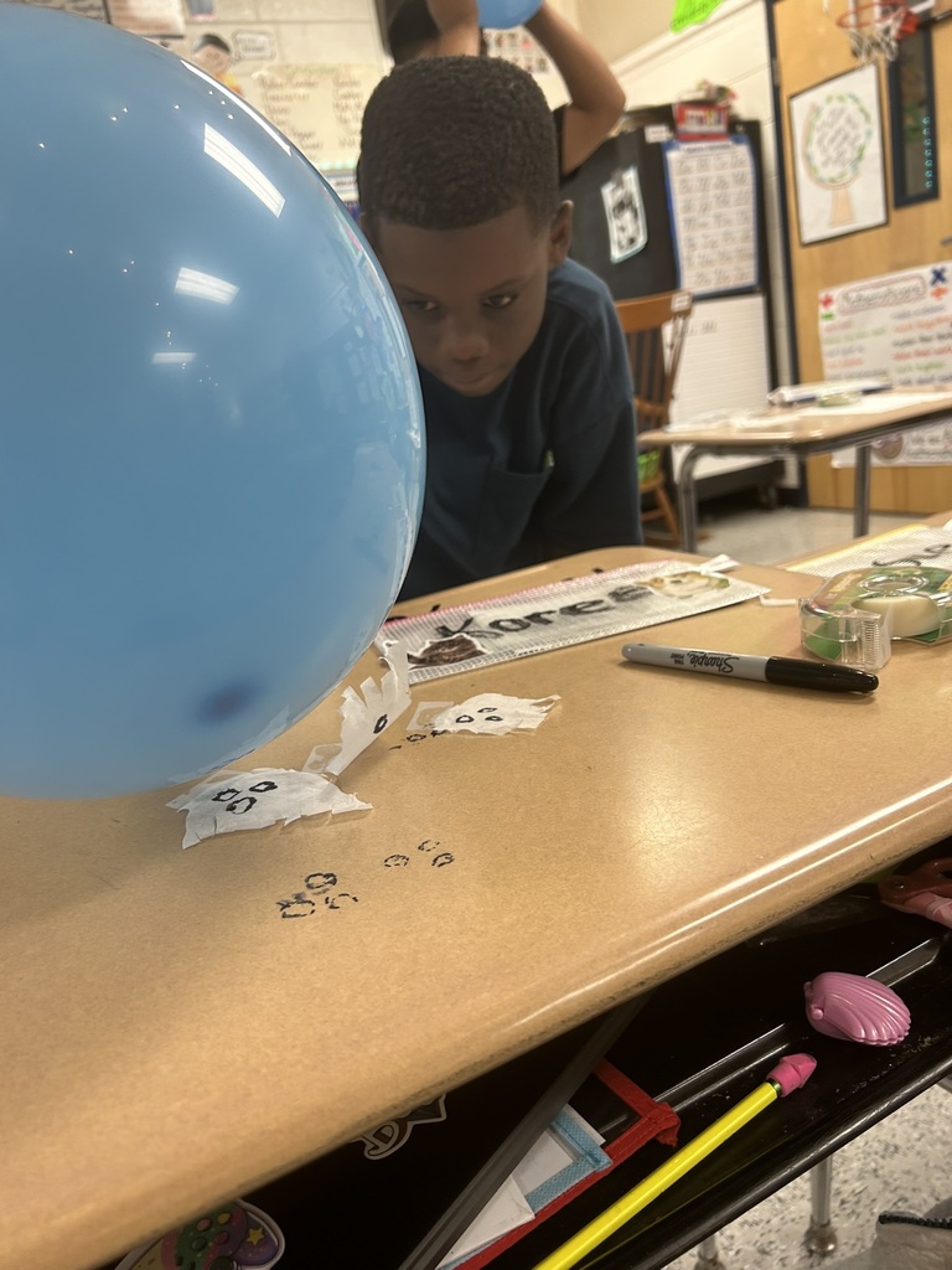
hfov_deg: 53.1
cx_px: 476
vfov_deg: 67.3
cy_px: 635
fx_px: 953
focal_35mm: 26
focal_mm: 5.7
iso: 80
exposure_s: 1/60
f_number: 1.5
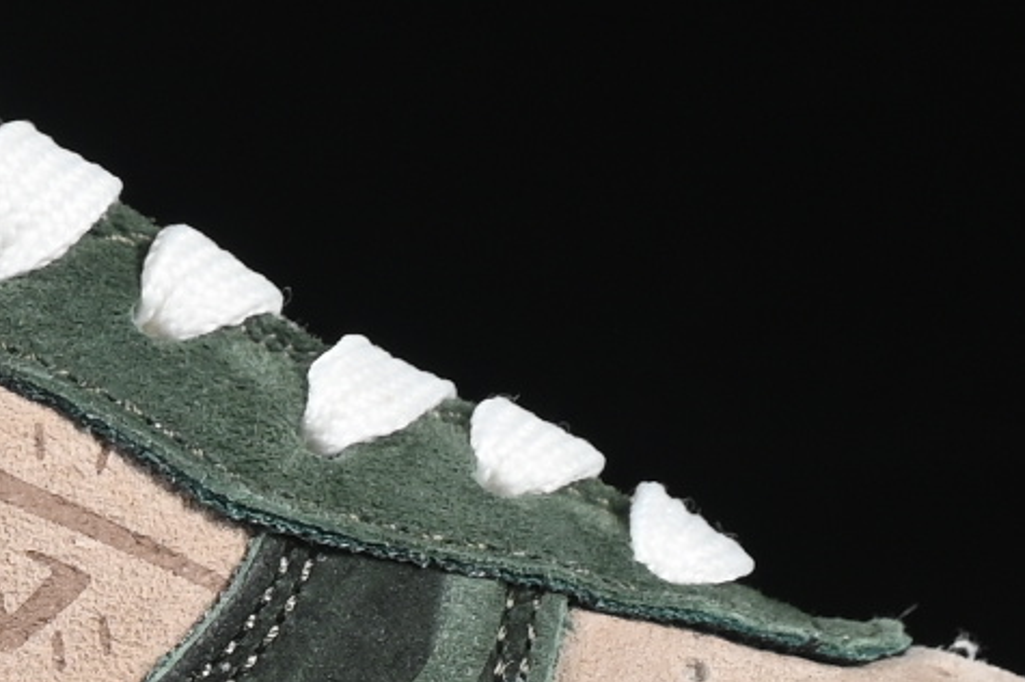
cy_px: 360
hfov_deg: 4.7
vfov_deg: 3.1
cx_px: -194
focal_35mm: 440
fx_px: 12519
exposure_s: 1/60
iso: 160
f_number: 7.1
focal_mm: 50
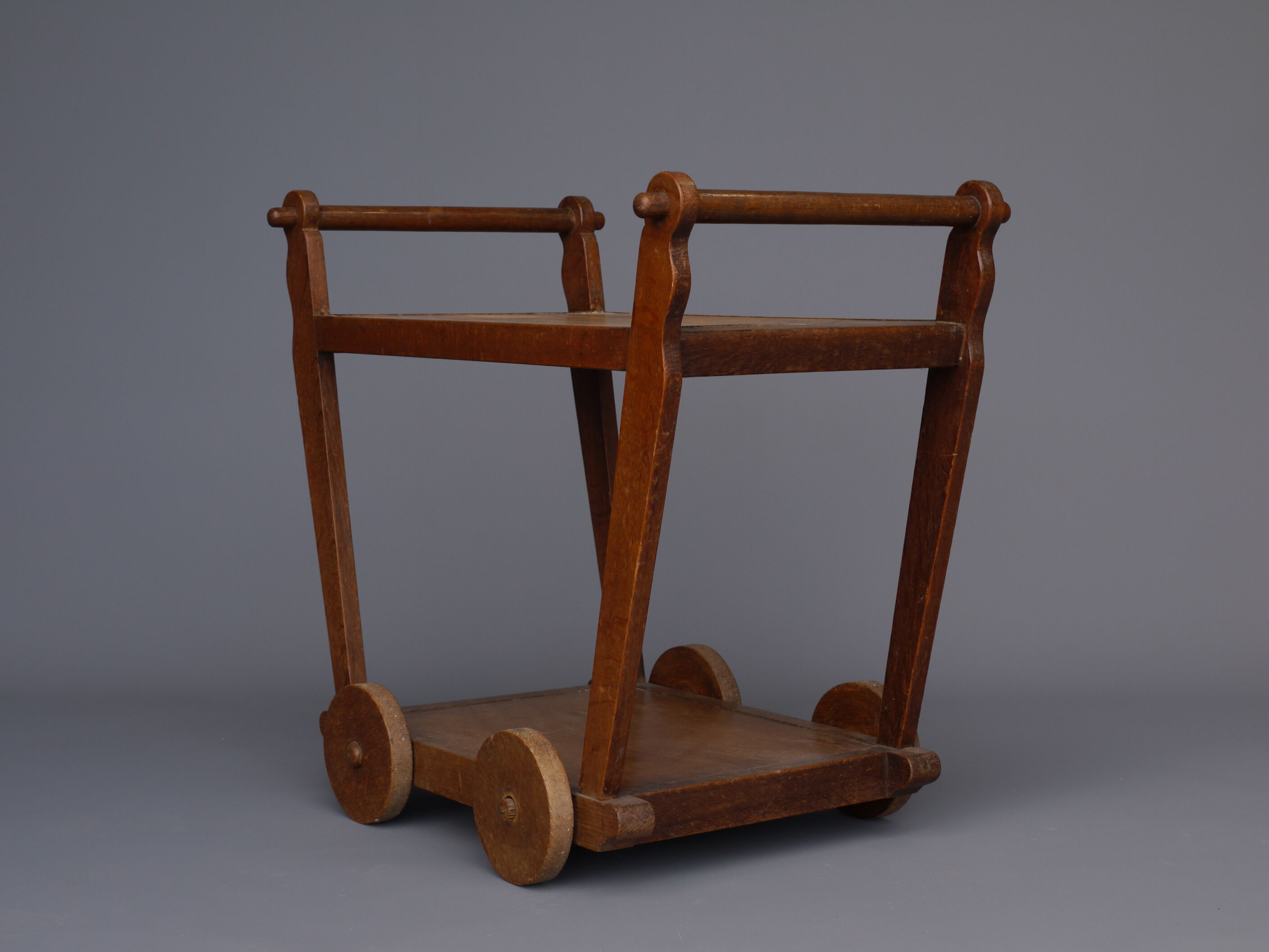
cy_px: 476
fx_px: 2420
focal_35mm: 66
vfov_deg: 22.3
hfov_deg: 29.4
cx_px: 634
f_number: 5.4
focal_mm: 33
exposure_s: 1/50
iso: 100
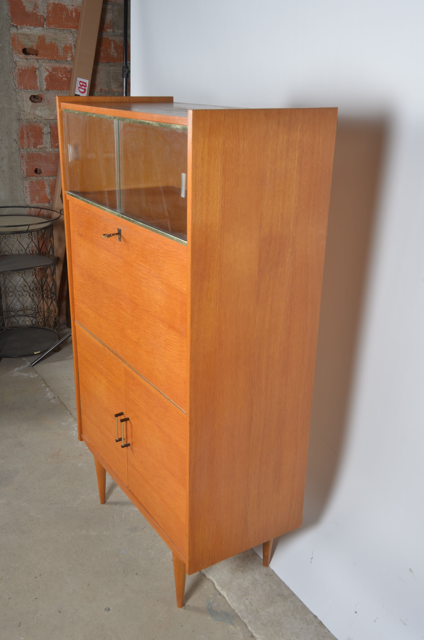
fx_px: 639
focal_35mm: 36
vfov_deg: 53.2
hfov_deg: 36.7
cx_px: 212
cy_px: 320
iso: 100
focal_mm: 24
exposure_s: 1/125
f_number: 11
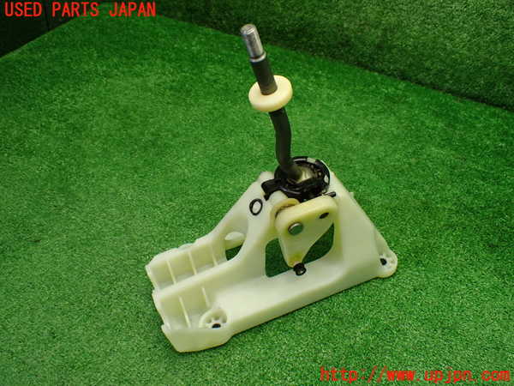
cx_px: 257
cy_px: 193
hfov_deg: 56.8
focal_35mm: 32
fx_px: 475
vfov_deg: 44.2
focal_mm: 5.79
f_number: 2.4
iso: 500
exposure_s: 1/125
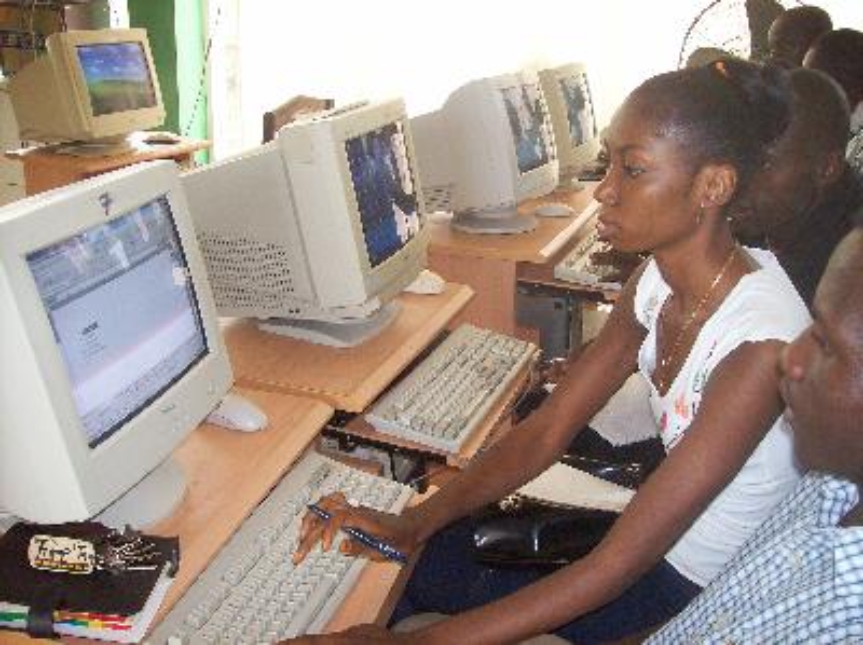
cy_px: 322
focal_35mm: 36
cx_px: 432
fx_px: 896
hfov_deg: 51.4
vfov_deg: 39.6
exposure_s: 1/64
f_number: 2.7
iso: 140
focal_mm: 6
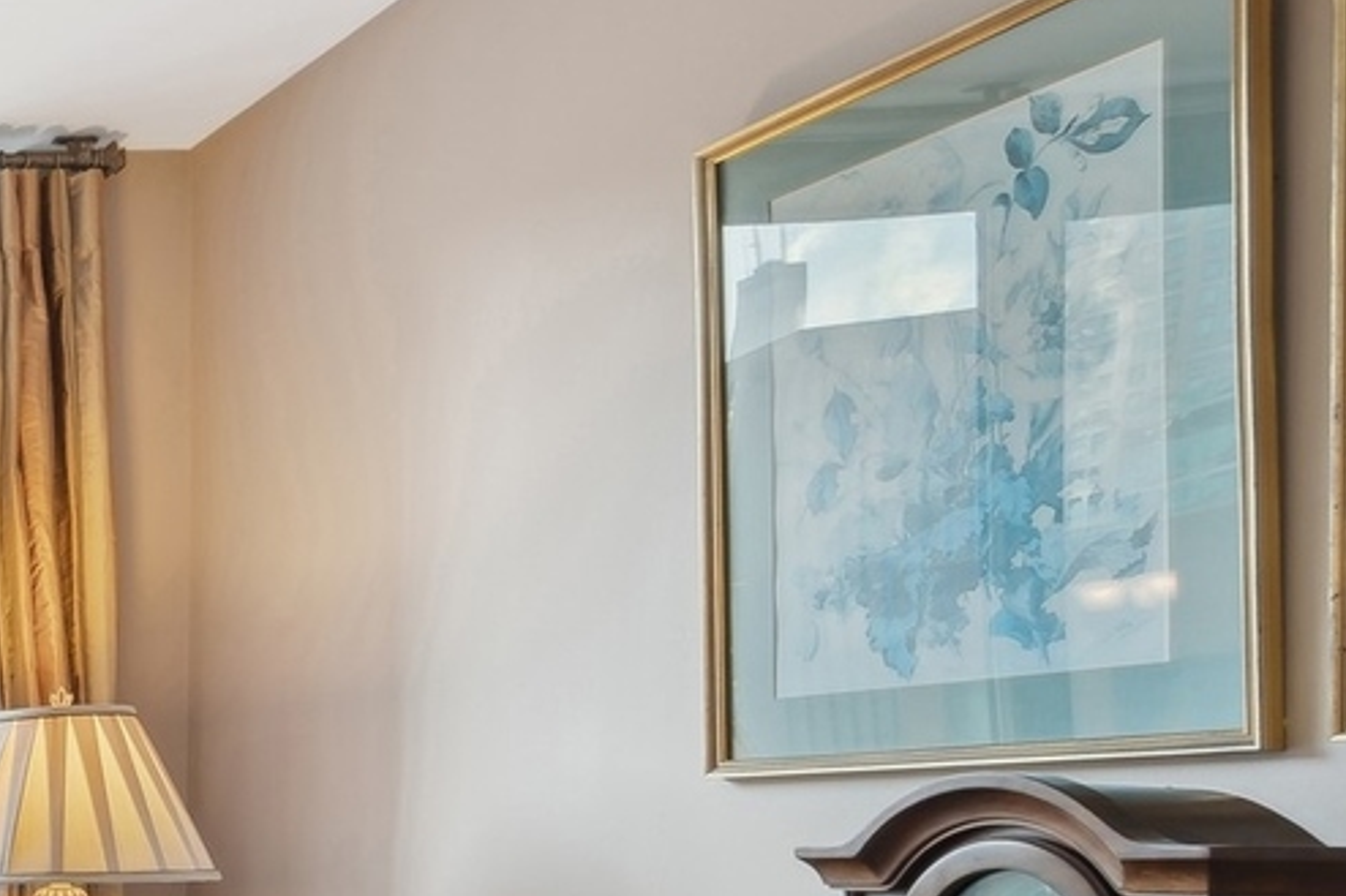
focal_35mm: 46
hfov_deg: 26.3
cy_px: 893
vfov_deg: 27.6
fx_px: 1719
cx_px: -804
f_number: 9
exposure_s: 1/15
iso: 100
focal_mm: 14
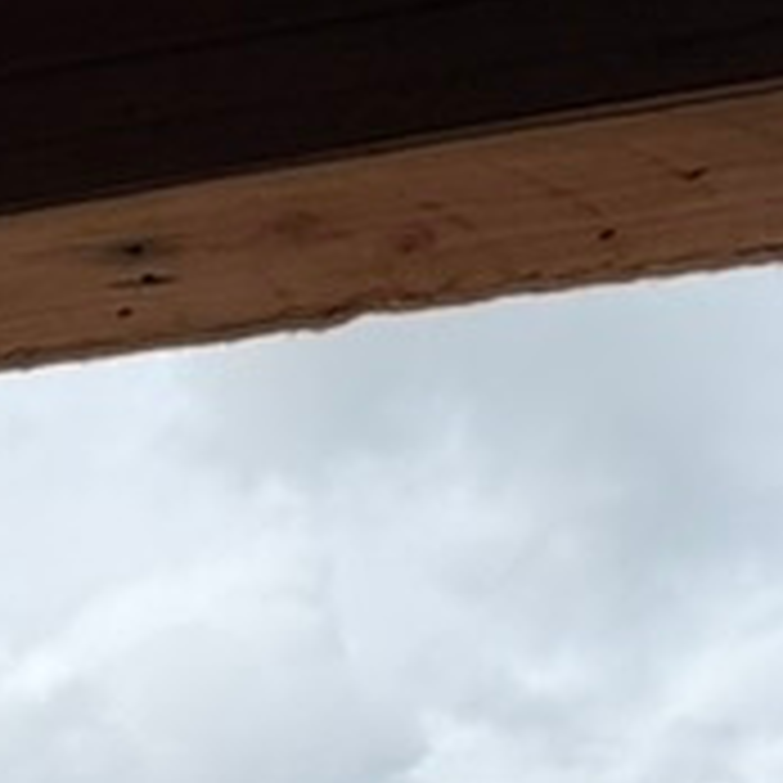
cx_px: -567
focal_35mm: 73
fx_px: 1868
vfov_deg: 17.2
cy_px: 1566
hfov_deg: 19.0
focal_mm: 2.22
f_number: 2.2
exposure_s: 1/770
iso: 20
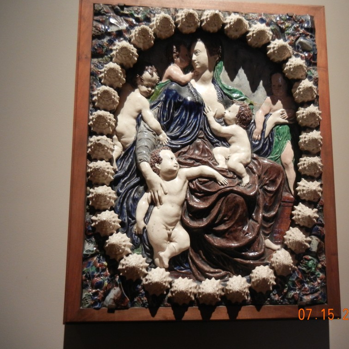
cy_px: 174
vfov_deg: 46.0
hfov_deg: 45.8
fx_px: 411
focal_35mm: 36
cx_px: 207
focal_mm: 5.4
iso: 400
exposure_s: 1/21.2
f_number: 3.5
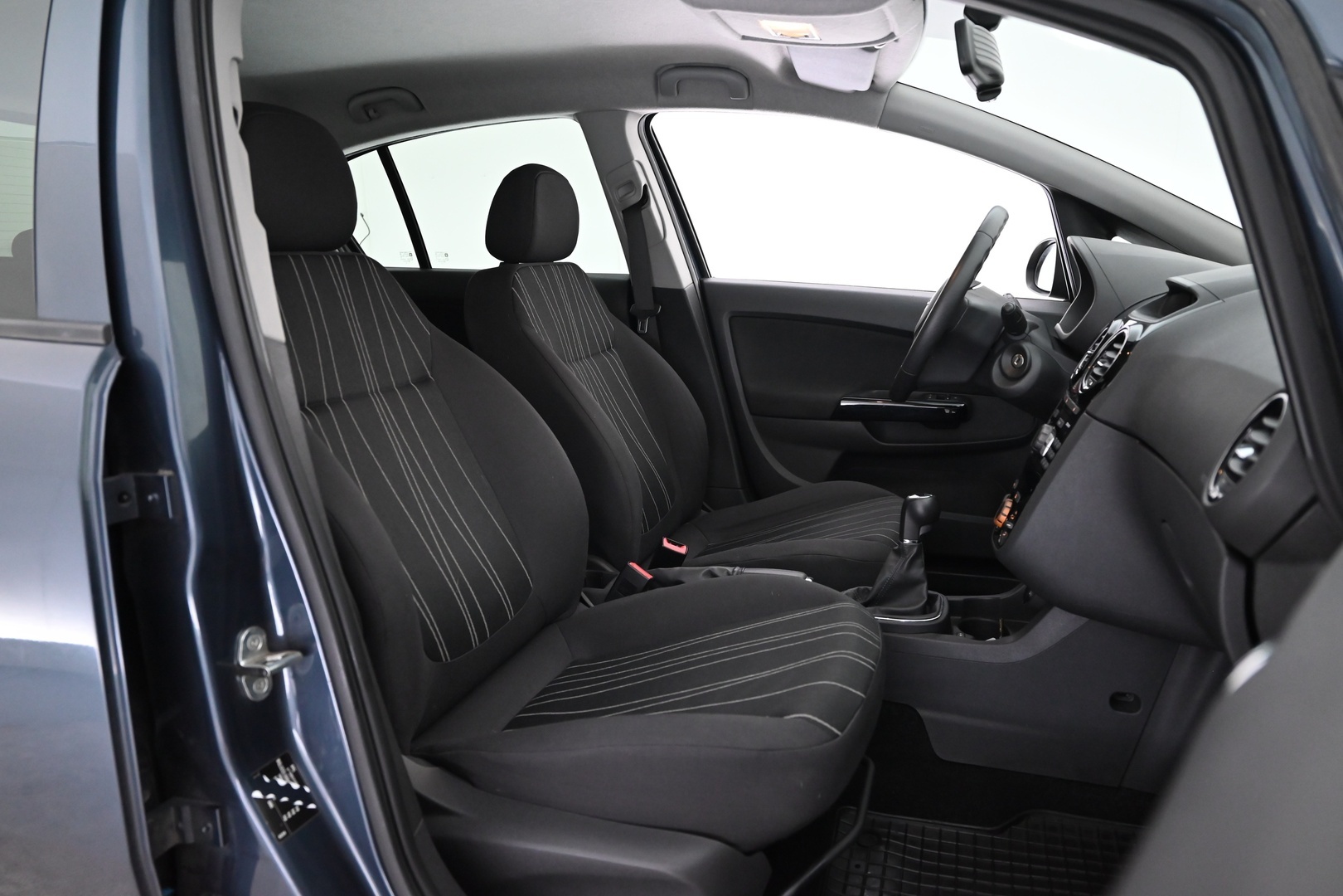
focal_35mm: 24
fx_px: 895
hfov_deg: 73.7
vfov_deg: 53.1
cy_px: 448
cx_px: 672
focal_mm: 24
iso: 3600
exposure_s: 1/60
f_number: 4
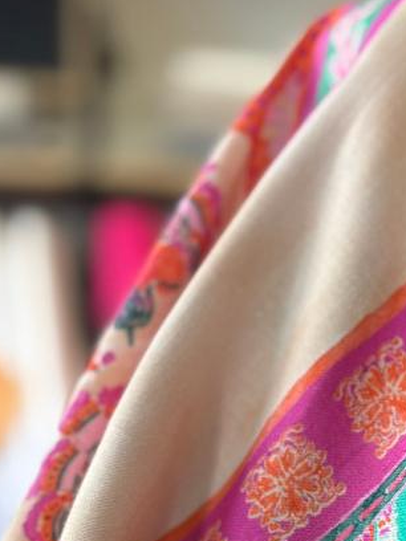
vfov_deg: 30.3
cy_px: 547
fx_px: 923
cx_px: 381
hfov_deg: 24.0
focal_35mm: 59
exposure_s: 1/100
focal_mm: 6.76
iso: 160
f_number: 1.78
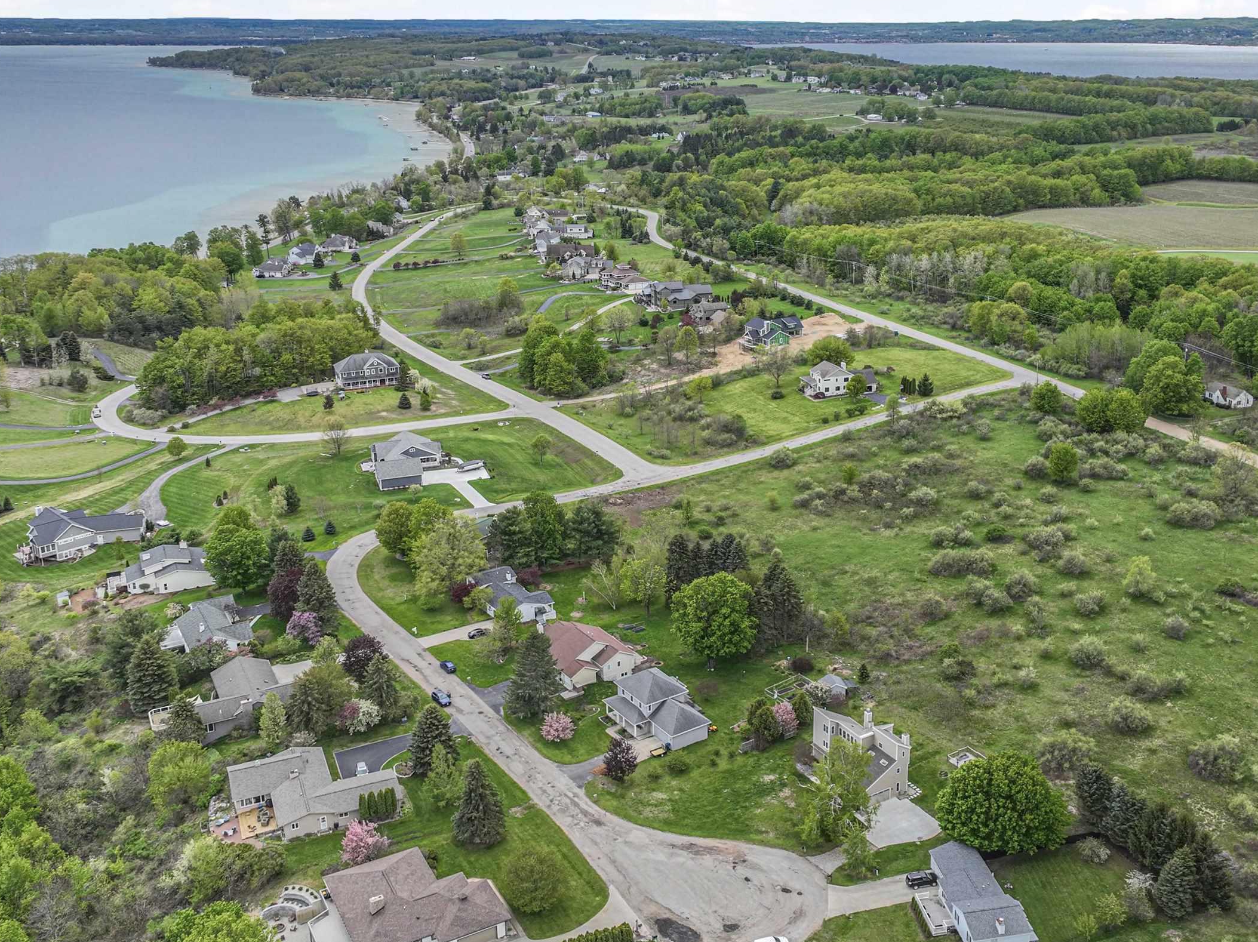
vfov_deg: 40.5
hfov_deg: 52.4
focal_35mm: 35
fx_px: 1271
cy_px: 391
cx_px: 737
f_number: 2.8
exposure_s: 1/320
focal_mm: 12.29
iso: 190
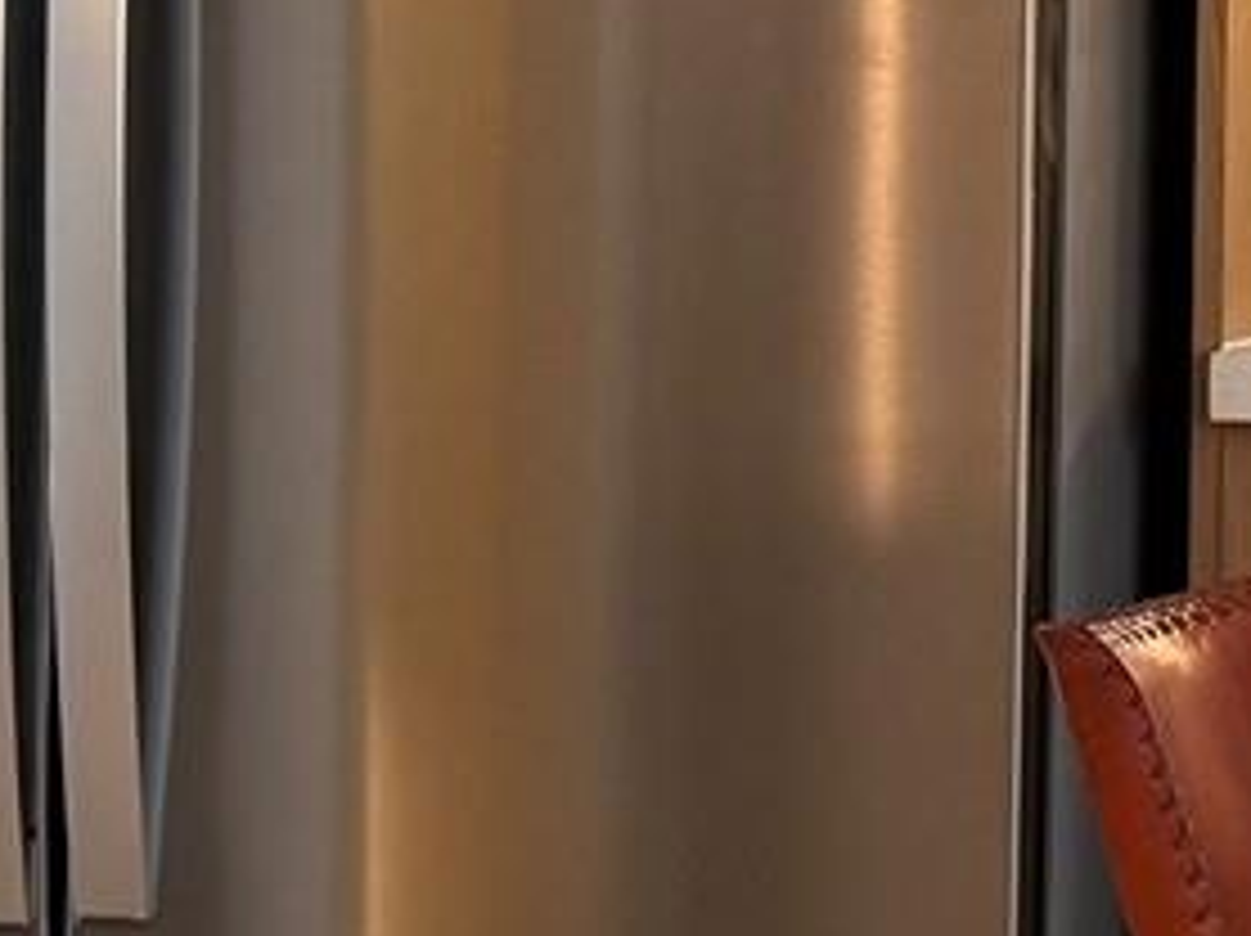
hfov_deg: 10.0
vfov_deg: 8.3
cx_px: 2830
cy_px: -54
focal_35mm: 177
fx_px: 6391
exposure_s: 1/60
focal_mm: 6.76
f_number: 1.78
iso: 125
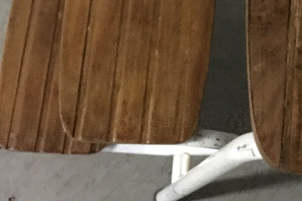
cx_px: 301
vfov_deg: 16.4
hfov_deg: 24.3
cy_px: -32
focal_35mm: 80
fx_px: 671
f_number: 2.2
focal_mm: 4.15
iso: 125
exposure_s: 1/4
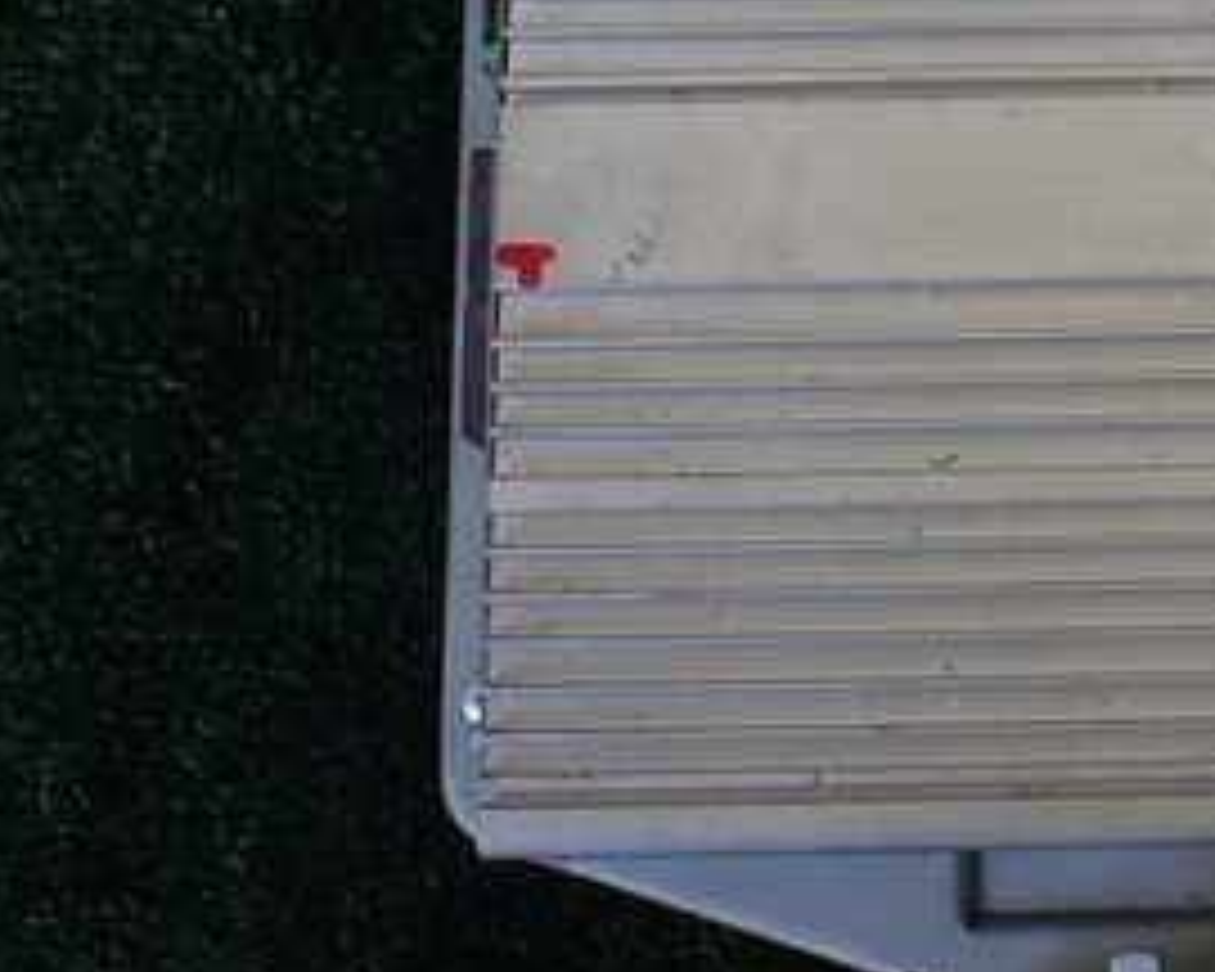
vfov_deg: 23.2
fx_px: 2337
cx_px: 1084
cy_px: 207
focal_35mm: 65
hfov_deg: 28.1
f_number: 2.3
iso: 160
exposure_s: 1/125
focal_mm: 5.4
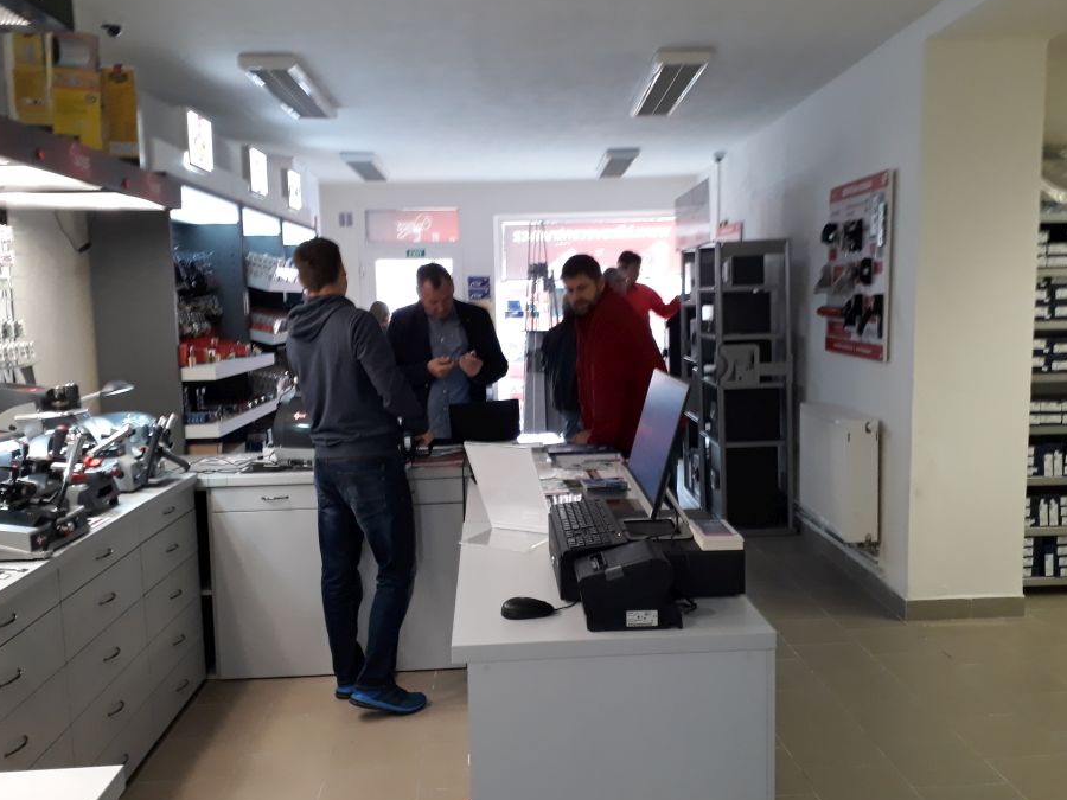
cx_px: 562
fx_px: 925
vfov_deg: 46.8
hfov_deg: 59.9
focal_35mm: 30
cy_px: 389
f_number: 1.9
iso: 160
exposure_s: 1/33
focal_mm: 3.6
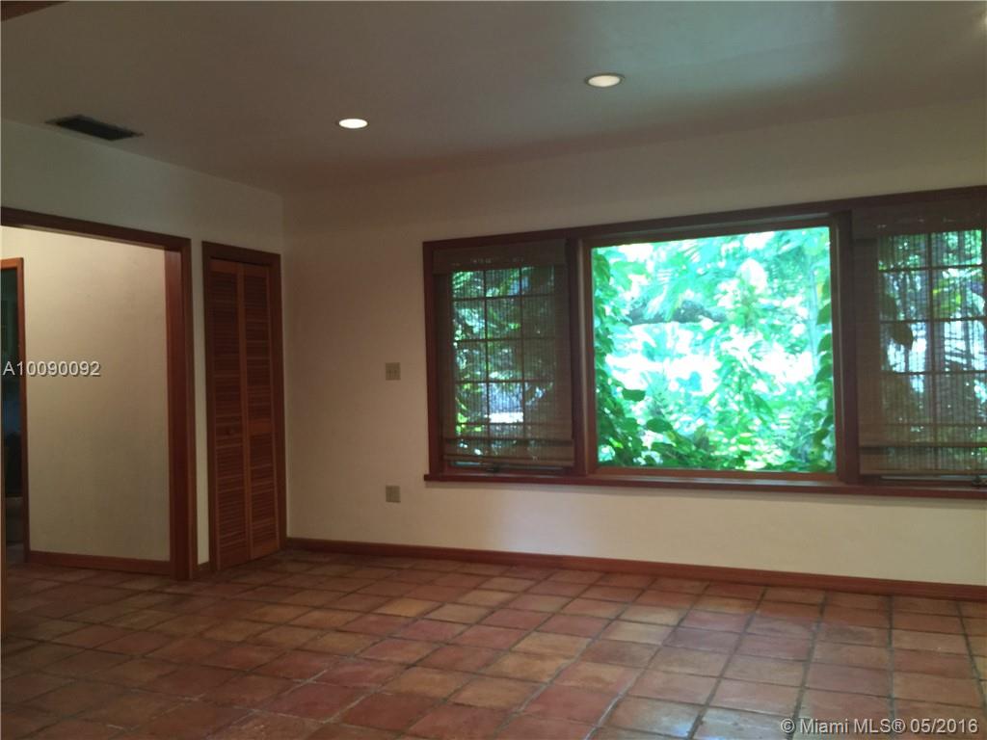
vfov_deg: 48.2
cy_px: 370
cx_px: 494
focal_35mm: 29
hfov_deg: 61.7
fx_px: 827
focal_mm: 4.15
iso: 100
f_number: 2.2
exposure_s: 1/15
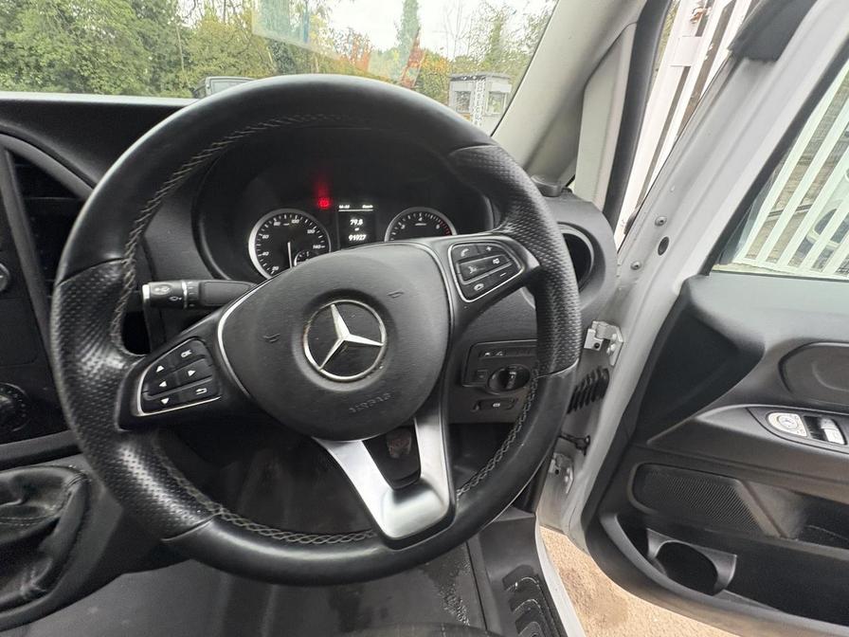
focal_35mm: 14
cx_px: 424
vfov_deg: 85.7
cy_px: 318
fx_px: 343
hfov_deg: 102.1
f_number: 2.2
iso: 320
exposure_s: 1/60
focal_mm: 2.22
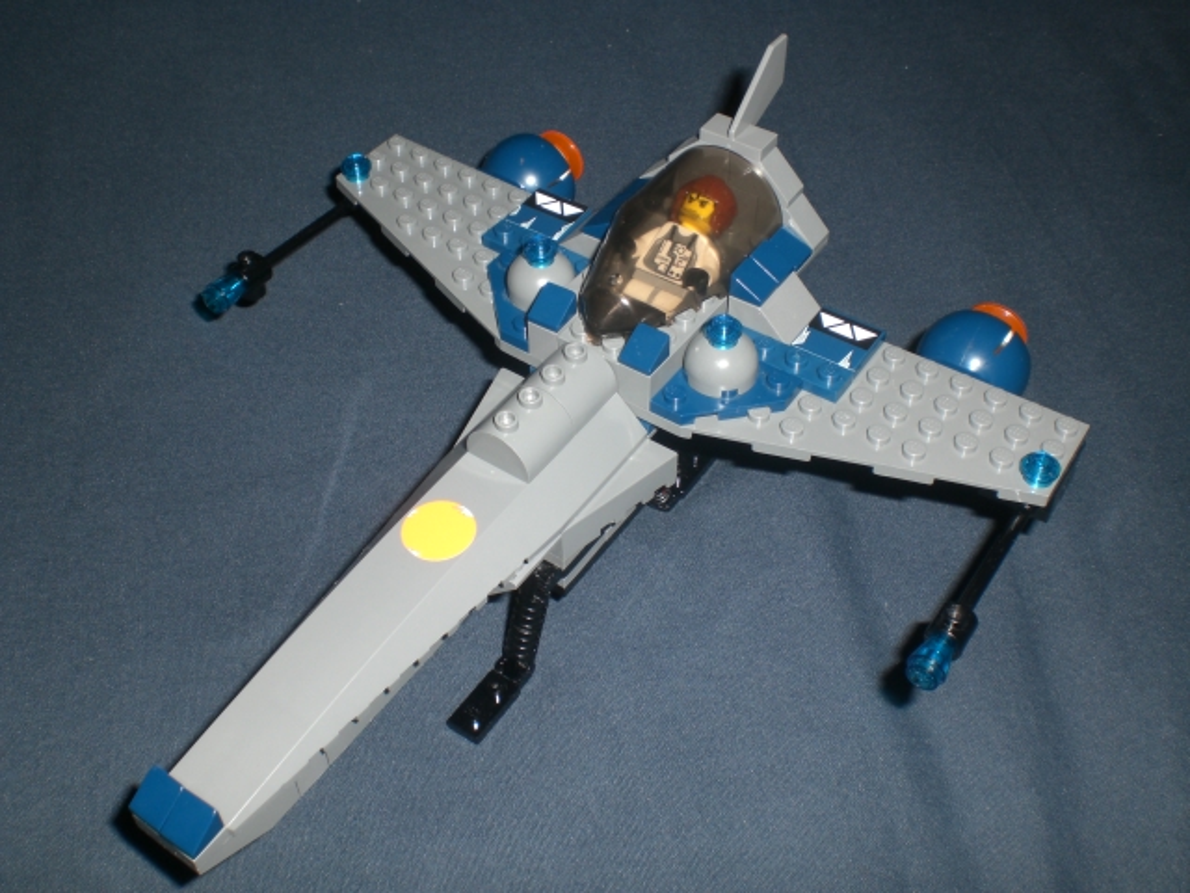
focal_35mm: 38
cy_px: 446
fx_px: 1306
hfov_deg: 49.0
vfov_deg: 37.7
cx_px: 595
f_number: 4.4
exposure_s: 1/60
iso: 50
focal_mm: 6.3
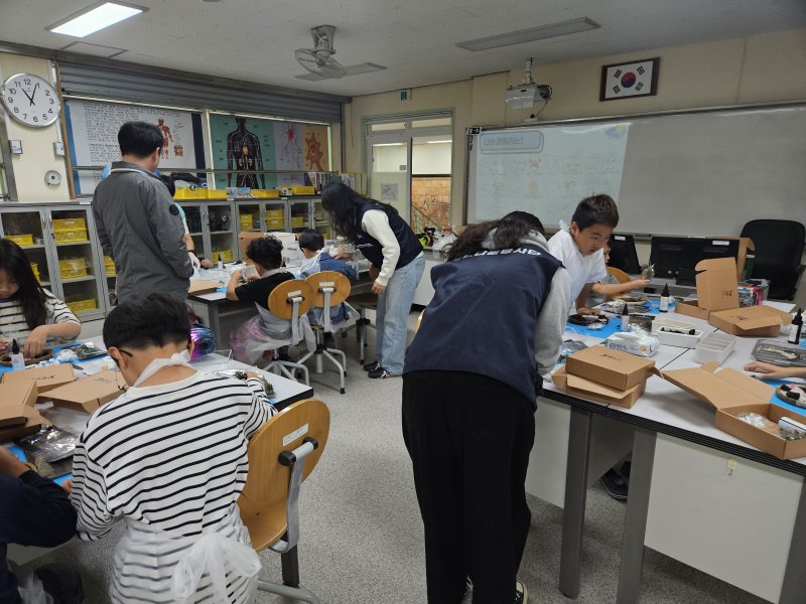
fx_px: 536
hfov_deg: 73.9
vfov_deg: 58.9
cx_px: 403
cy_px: 302
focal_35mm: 23
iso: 100
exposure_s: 1/120
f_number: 1.8
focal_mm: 5.4
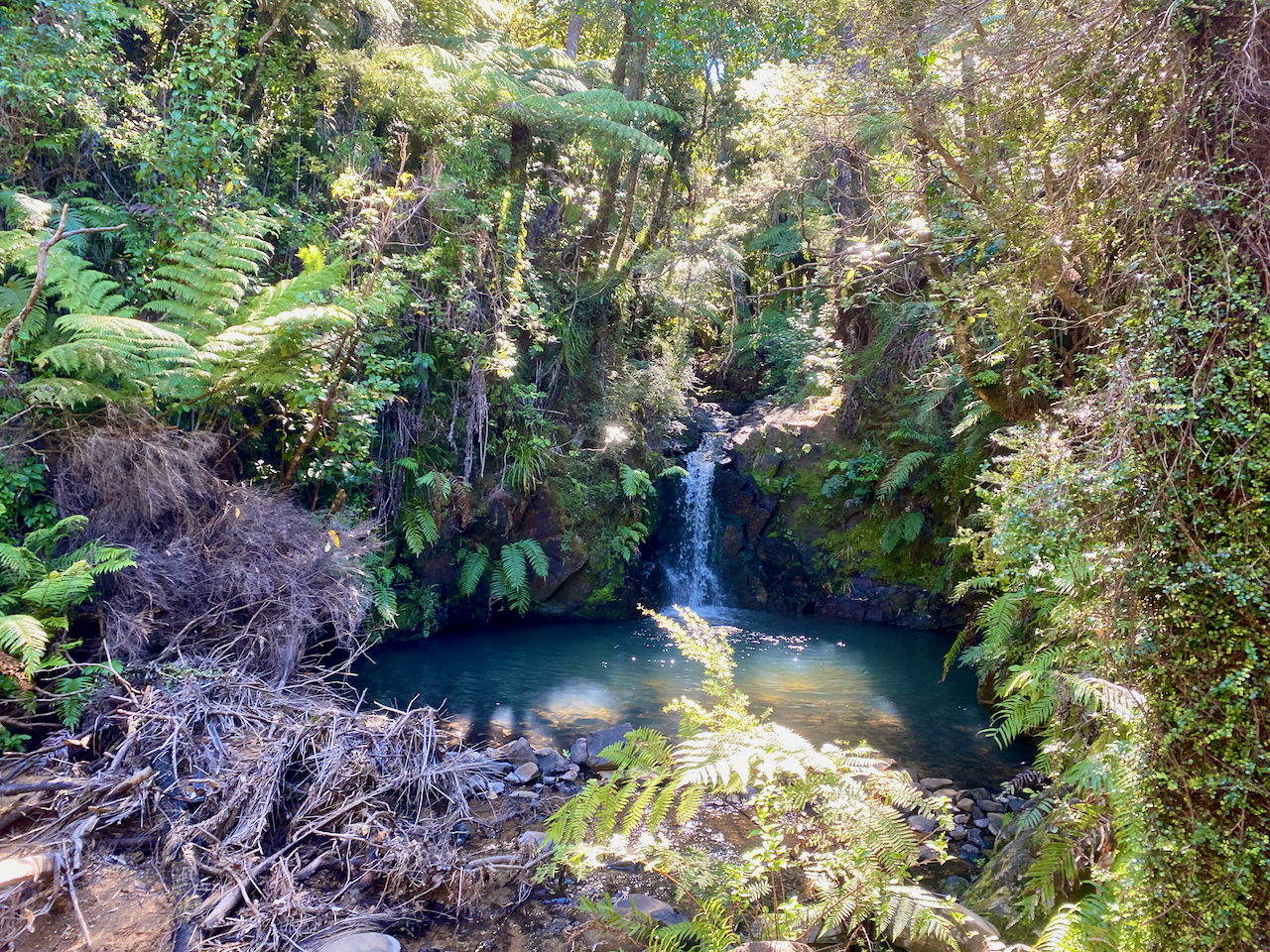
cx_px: 635
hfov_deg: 67.3
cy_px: 476
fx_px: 954
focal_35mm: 26
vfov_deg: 53.1
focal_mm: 4.25
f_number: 1.8
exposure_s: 1/121
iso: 125
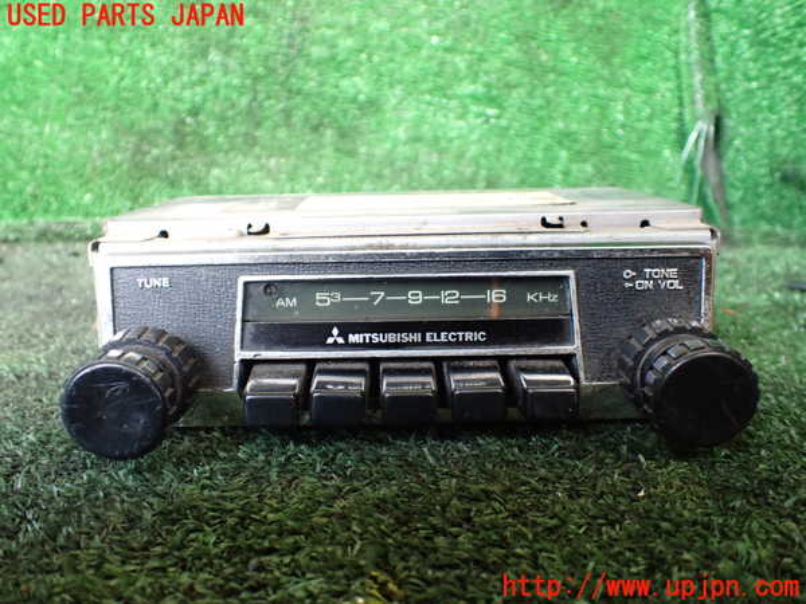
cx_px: 403
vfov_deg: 46.8
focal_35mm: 30
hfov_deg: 60.0
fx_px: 699
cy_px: 302
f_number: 2.3
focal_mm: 5.4
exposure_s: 1/100
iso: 800
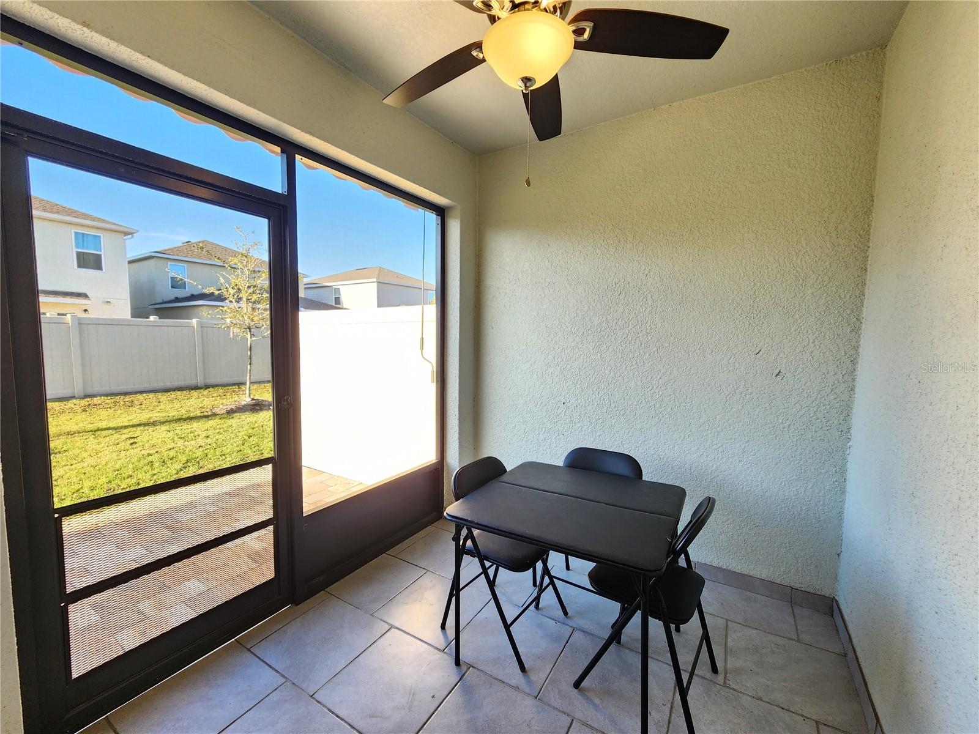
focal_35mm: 13
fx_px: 368
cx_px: 490
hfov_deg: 106.2
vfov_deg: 89.9
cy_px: 367
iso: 80
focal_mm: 2.2
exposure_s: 1/60
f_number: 2.2
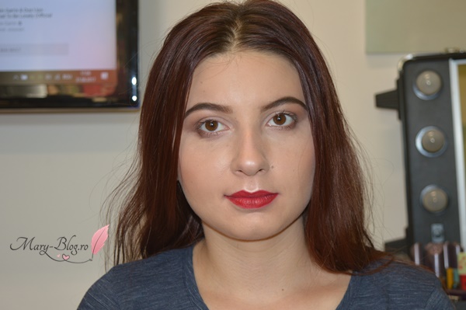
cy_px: 155
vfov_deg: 20.1
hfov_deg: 29.9
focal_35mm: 68
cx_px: 233
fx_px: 873
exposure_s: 1/30
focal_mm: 45
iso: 360
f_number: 5
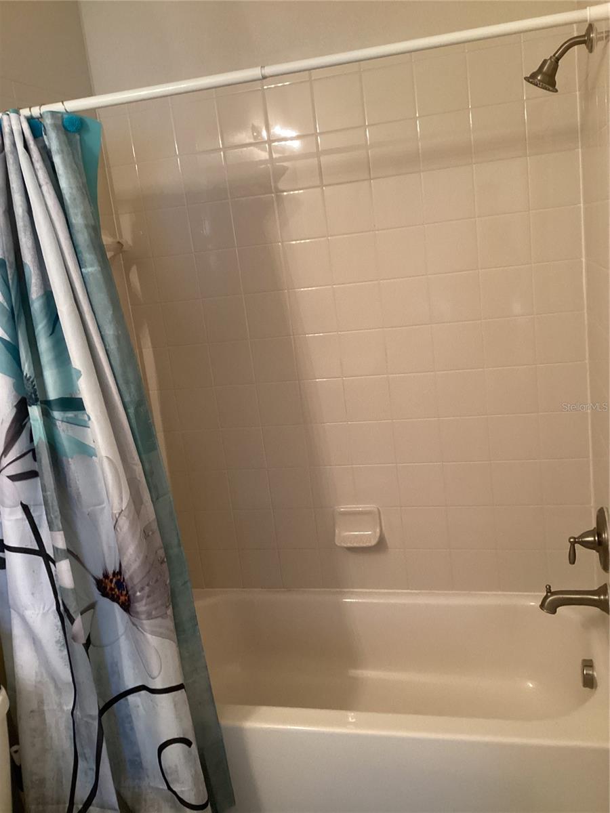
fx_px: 728
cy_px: 406
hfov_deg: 45.4
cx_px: 305
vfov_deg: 58.4
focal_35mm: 31
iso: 320
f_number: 2.4
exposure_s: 1/40
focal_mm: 3.3
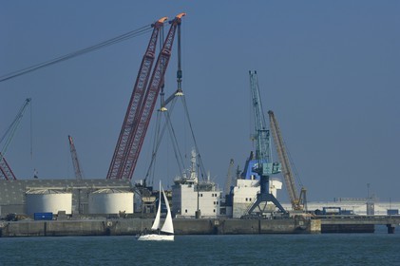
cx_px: 200
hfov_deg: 7.2
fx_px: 3164
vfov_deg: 4.8
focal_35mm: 285
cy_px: 133
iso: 100
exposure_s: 1/400
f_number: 7.1
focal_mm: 190
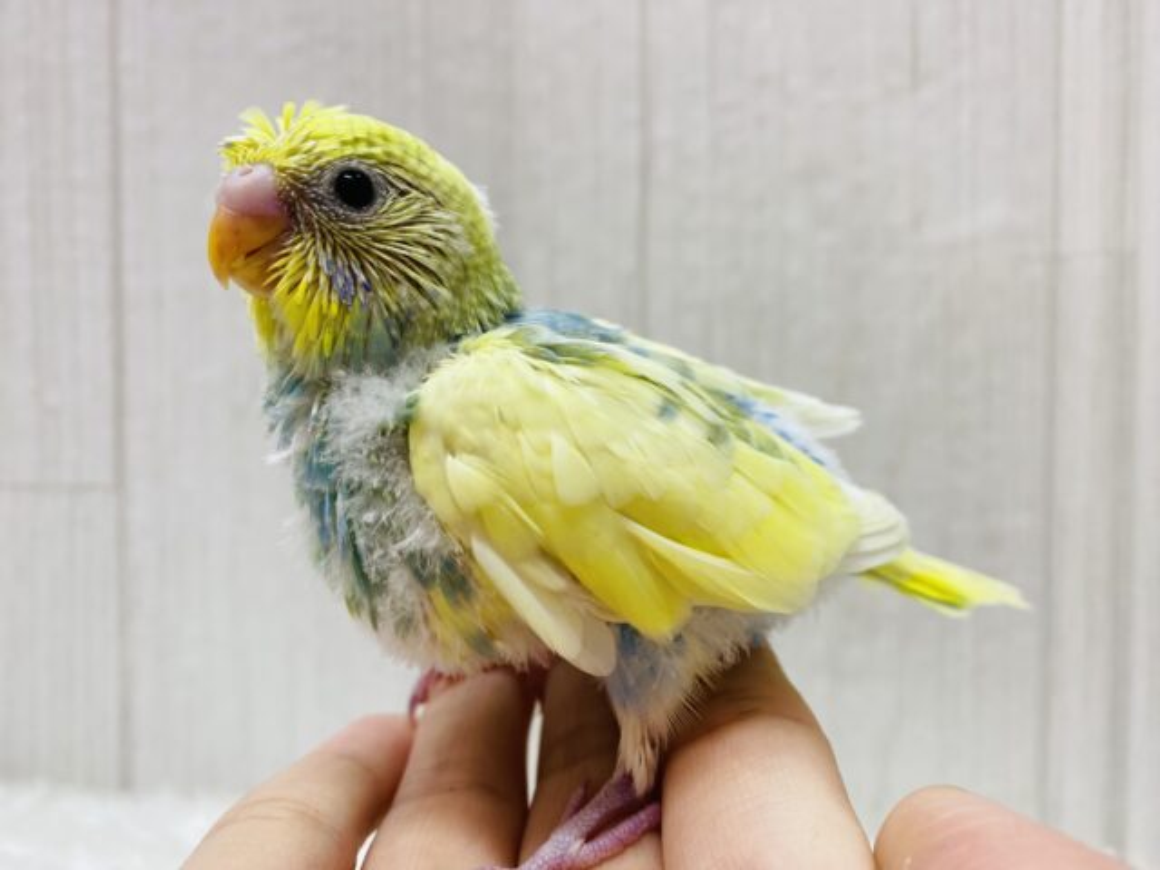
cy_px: 435
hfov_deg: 69.4
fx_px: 838
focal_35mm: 25
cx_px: 580
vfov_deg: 54.9
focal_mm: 4.25
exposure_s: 1/100
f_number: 1.8
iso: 64
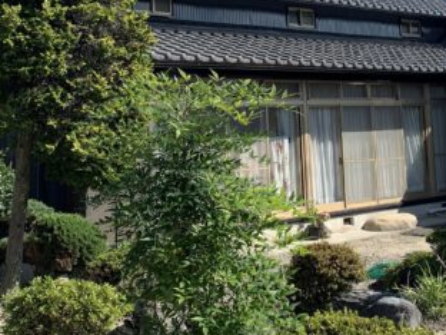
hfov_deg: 32.2
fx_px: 773
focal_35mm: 60
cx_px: 217
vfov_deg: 23.8
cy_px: 40
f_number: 1.8
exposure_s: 1/1916
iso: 25
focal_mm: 4.25
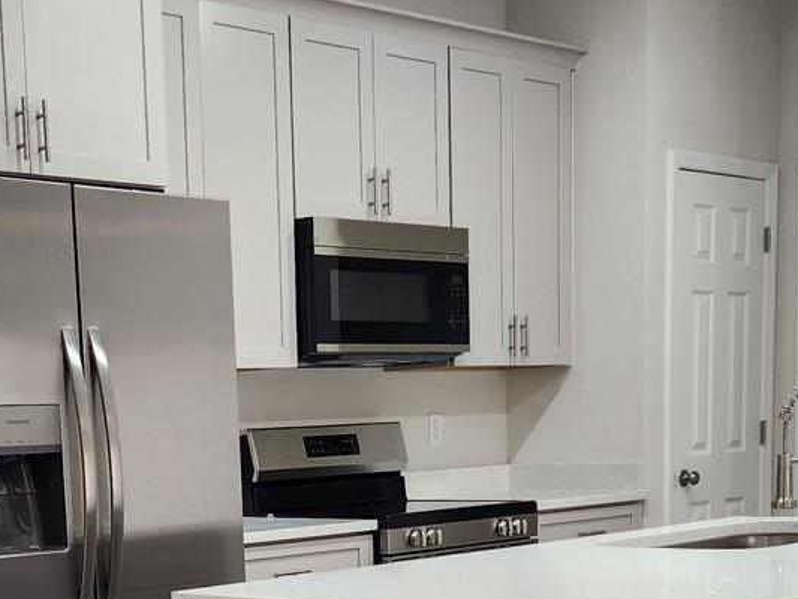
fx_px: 1591
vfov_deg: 20.5
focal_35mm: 69
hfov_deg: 27.7
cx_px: 183
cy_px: 632
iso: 160
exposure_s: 1/120
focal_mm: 5.4
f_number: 1.8
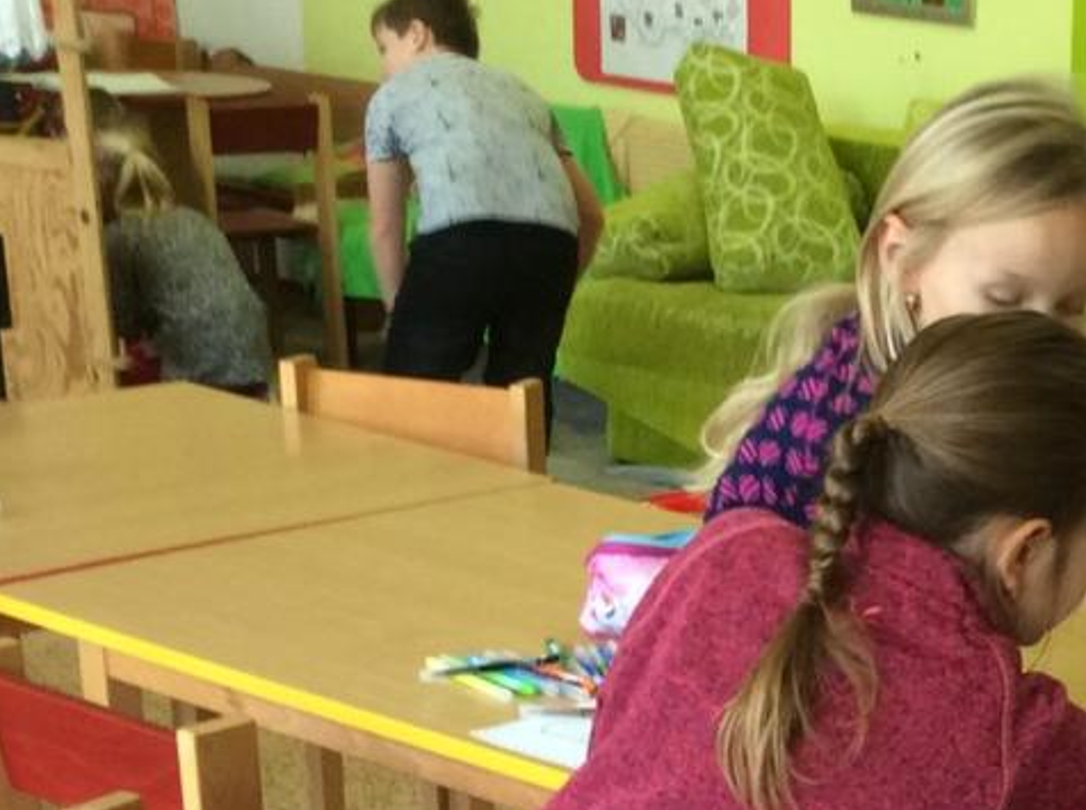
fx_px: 2818
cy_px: 884
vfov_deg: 15.9
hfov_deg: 20.7
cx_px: 1227
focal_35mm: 90
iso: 80
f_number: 2.4
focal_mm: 3.3
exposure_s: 1/25
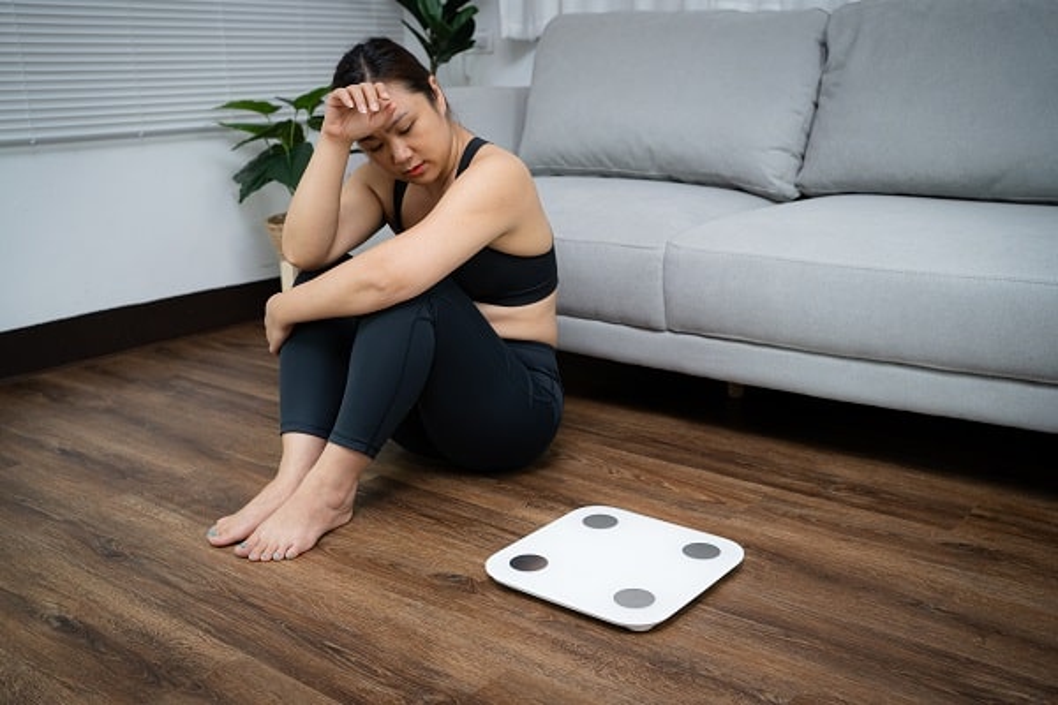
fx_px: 1029
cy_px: 352
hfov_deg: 54.4
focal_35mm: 35
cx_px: 529
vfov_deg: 37.9
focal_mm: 35
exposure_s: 1/160
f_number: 4
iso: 800
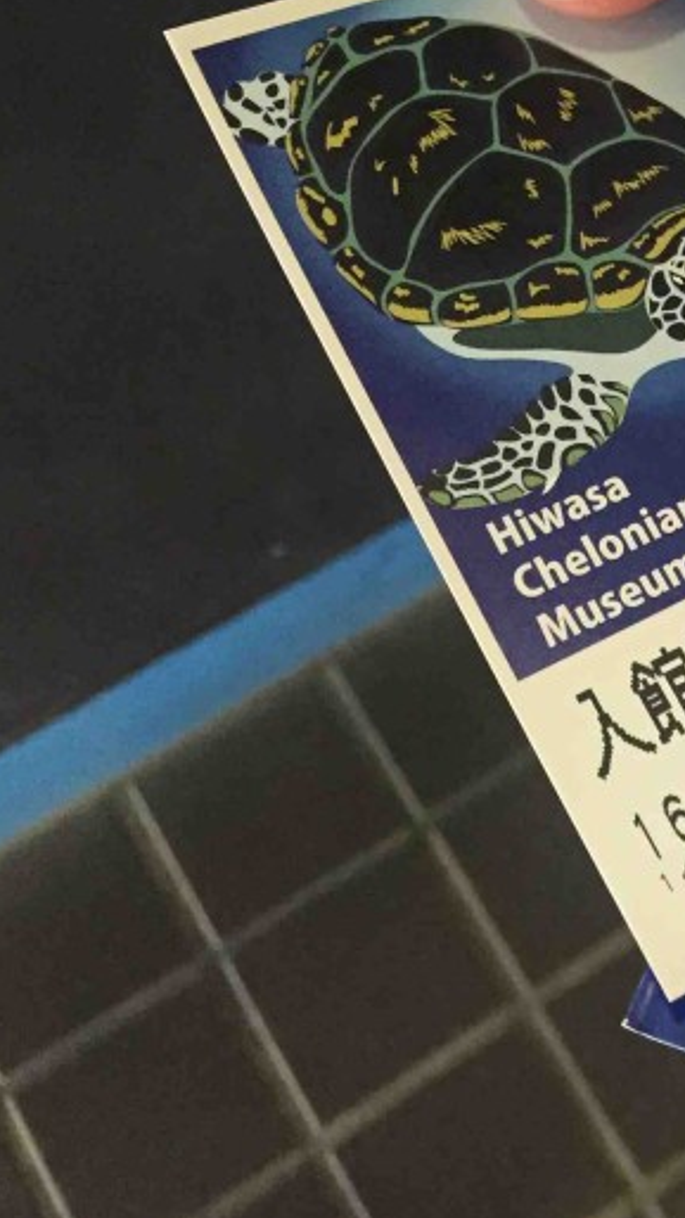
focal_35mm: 63
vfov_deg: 32.8
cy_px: 344
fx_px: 2035
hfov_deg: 16.6
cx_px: 1152
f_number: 2.2
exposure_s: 1/30
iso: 160
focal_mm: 4.15
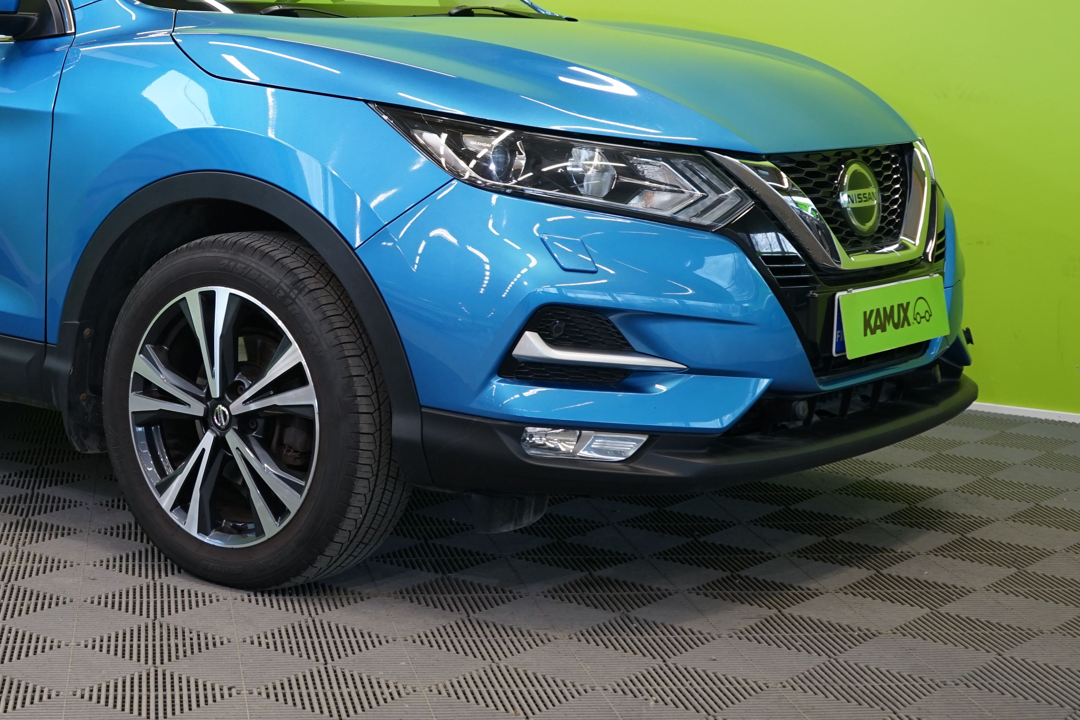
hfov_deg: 30.2
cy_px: 169
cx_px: 206
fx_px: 1950
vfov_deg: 20.7
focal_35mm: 65
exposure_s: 1/30
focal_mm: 37
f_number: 5.6
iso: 500
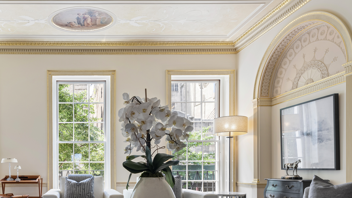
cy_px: 175
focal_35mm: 31
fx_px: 289
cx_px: 67
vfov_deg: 35.7
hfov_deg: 57.6
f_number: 8
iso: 400
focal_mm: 16
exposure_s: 1/5
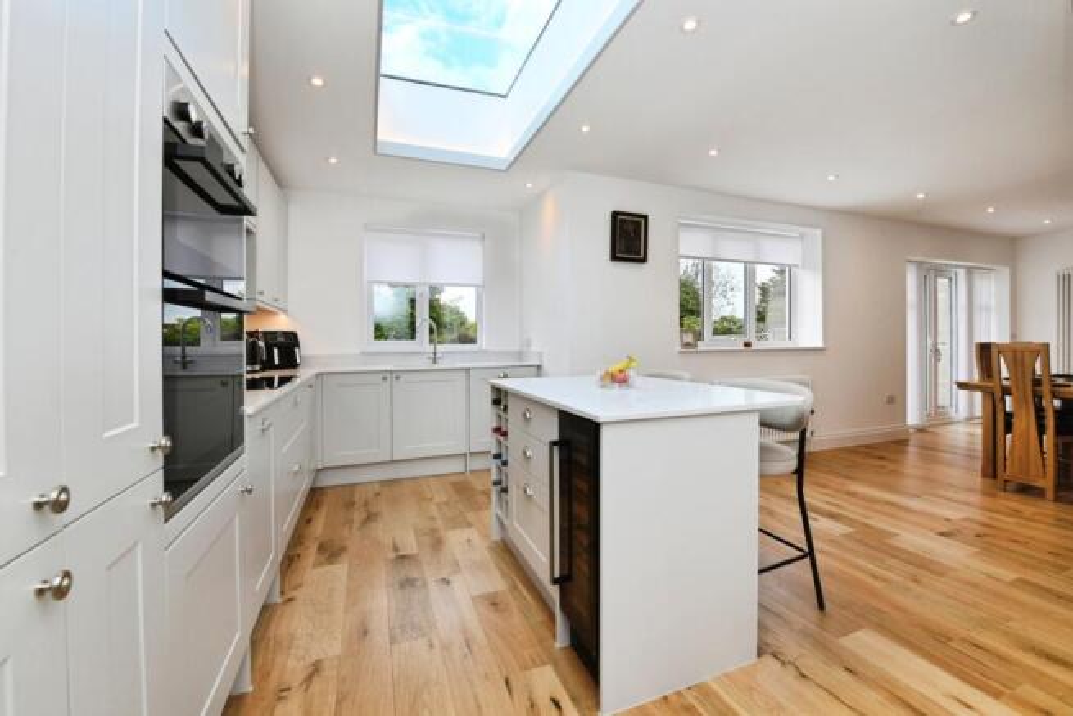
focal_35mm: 15
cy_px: 358
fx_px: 447
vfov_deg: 77.4
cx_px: 536
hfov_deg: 100.4
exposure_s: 1/125
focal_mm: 15
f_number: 11
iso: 640
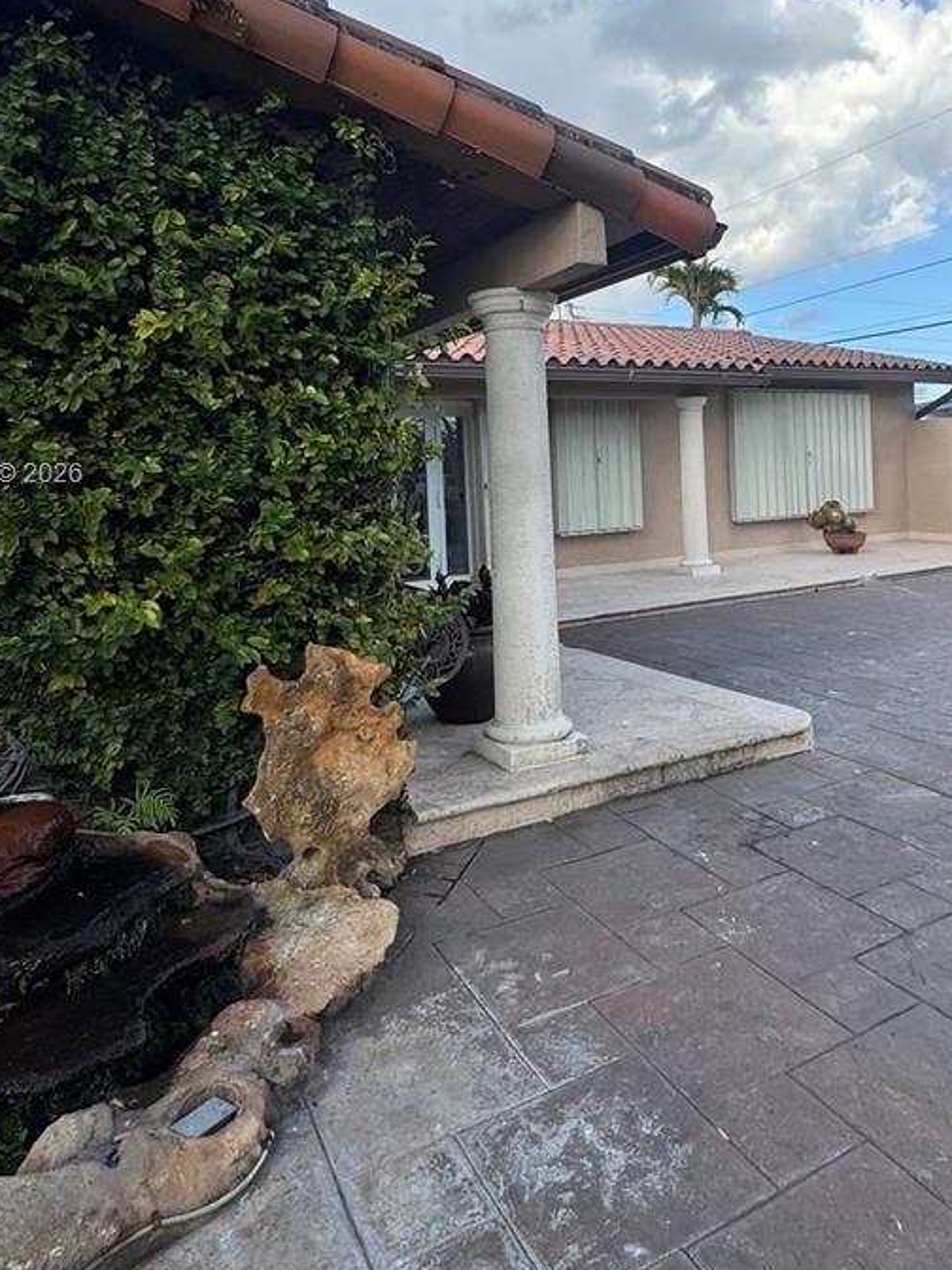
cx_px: 584
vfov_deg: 68.3
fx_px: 917
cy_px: 476
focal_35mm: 25
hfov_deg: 54.4
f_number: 2.2
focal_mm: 2.22
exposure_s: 1/804
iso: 50
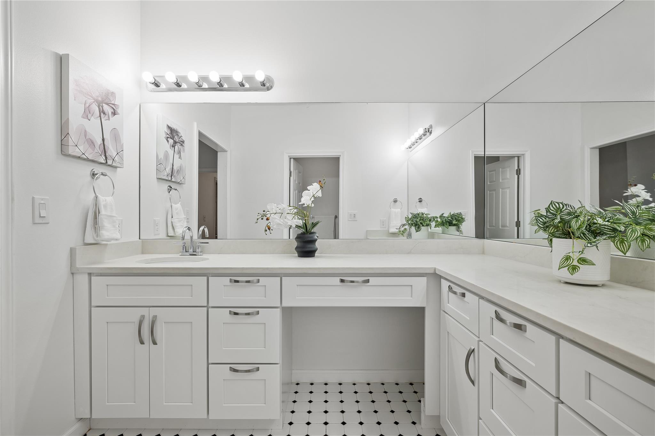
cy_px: 218
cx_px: 328
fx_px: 291
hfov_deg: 96.7
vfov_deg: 73.7
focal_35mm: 16
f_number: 8
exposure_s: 1/60
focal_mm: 16
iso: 800
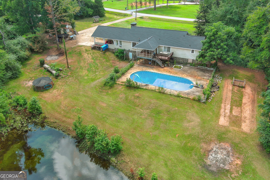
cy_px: 90
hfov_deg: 63.7
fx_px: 217
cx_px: 135
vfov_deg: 45.0
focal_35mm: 29
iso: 100
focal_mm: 10.57
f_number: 2.8
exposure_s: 1/320
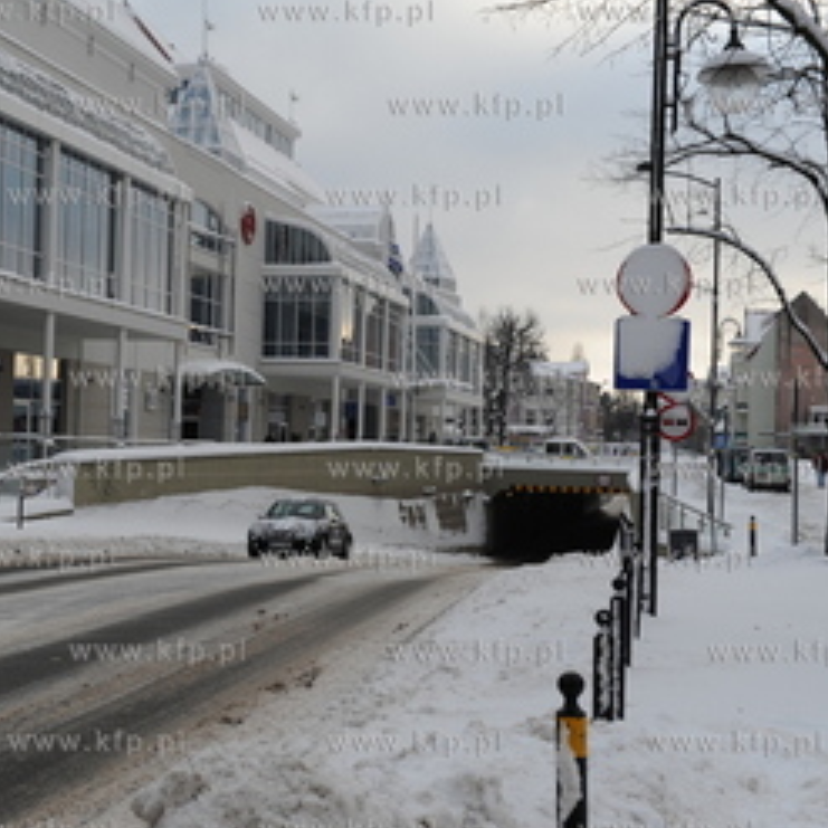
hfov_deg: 30.8
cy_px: 422
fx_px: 1488
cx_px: 275
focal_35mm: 55
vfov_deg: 31.1
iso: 400
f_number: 9
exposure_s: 1/320
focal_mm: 40
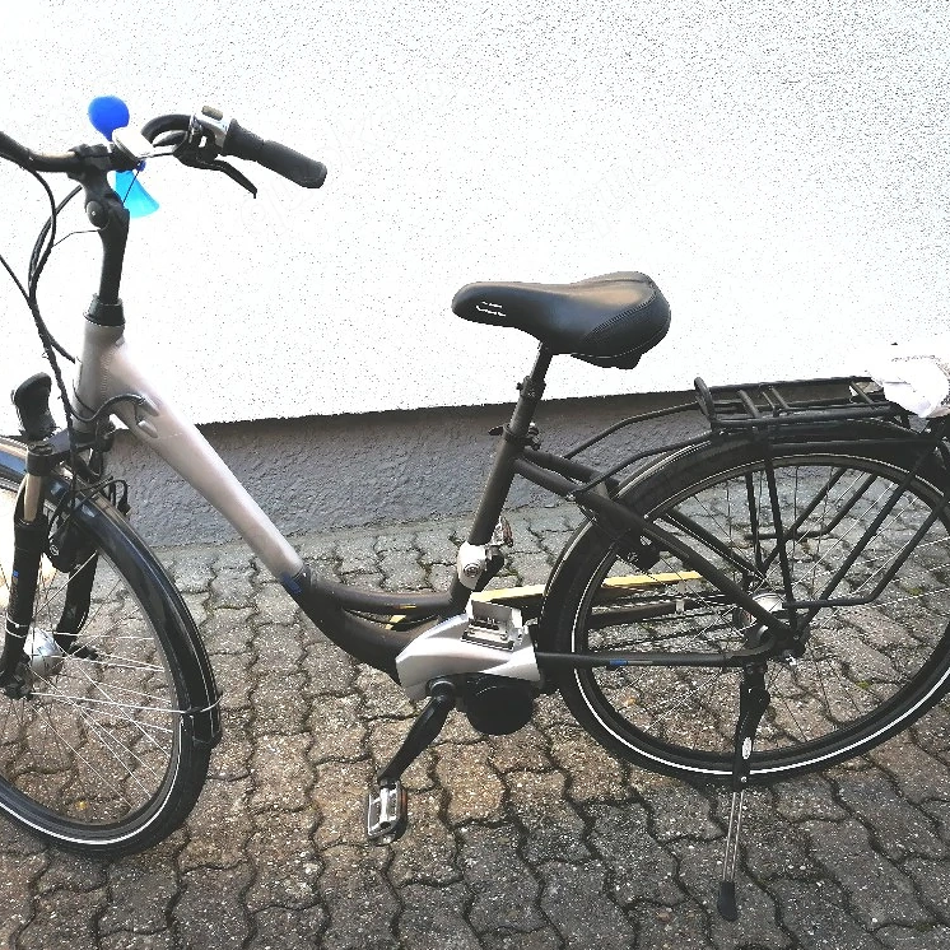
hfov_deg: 51.1
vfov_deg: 51.1
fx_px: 994
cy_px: 475
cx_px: 452
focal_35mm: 32
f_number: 1.8
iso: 50
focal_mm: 4.75
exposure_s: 1/714
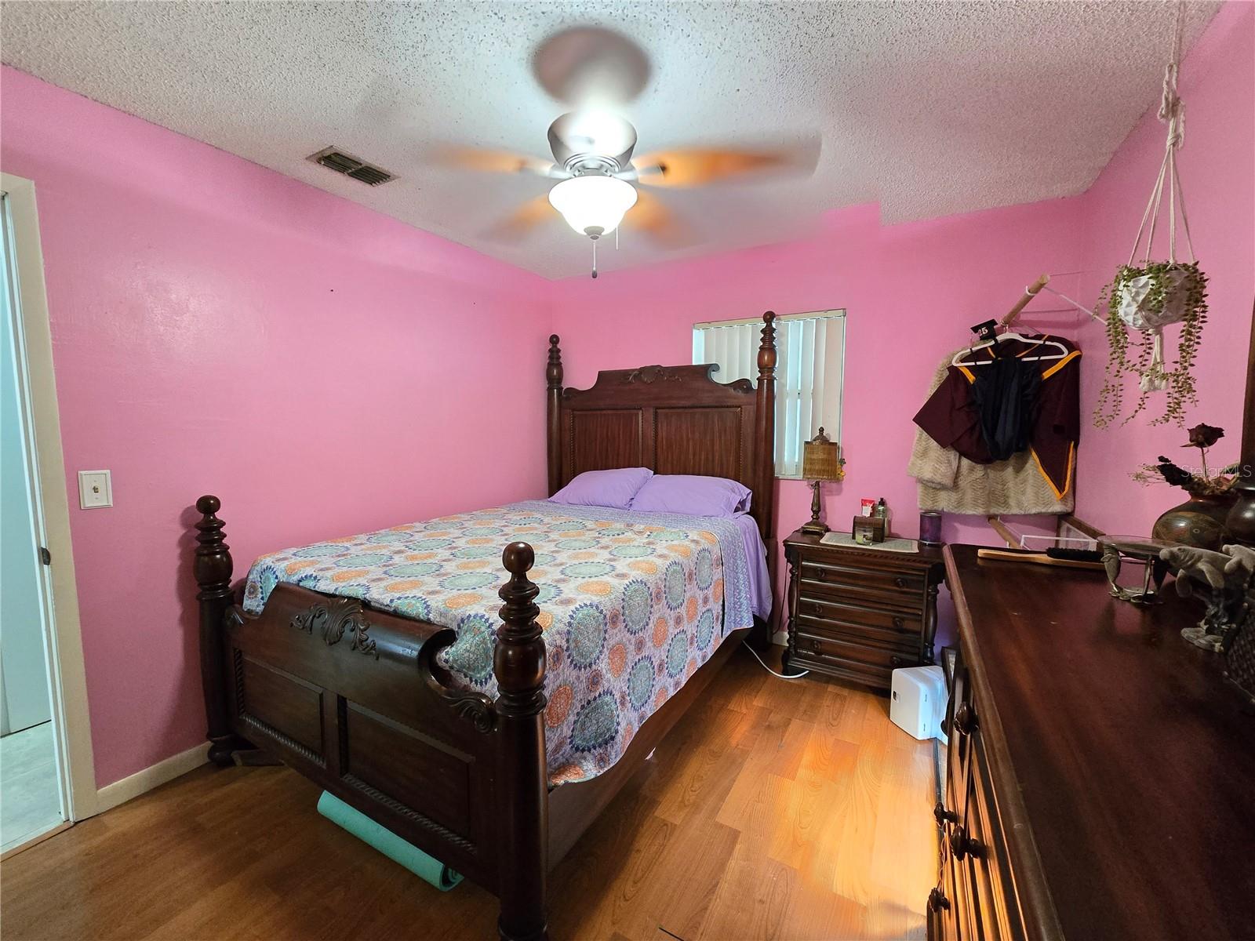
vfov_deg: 89.9
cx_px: 628
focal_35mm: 13
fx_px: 471
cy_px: 470
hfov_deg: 106.2
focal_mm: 2.2
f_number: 2.2
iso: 1250
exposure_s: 1/24
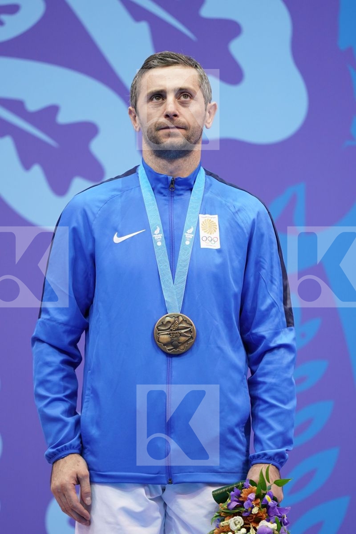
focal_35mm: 600
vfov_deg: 3.4
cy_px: 267
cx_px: 178
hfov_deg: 2.3
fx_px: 8899
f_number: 2.8
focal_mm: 400
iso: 800
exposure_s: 1/500
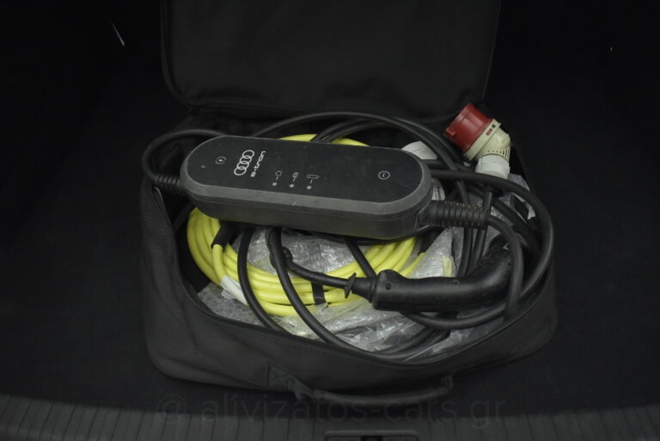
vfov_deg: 43.7
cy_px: 220
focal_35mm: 30
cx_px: 330
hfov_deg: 61.9
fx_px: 550
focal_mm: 20
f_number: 3.8
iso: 1600
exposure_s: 1/160
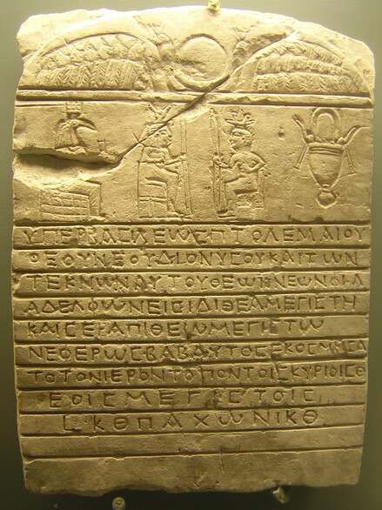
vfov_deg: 51.4
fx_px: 530
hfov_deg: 39.6
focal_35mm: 36
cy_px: 255
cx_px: 191
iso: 100
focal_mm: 4.7
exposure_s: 1/5.1
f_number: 2.6
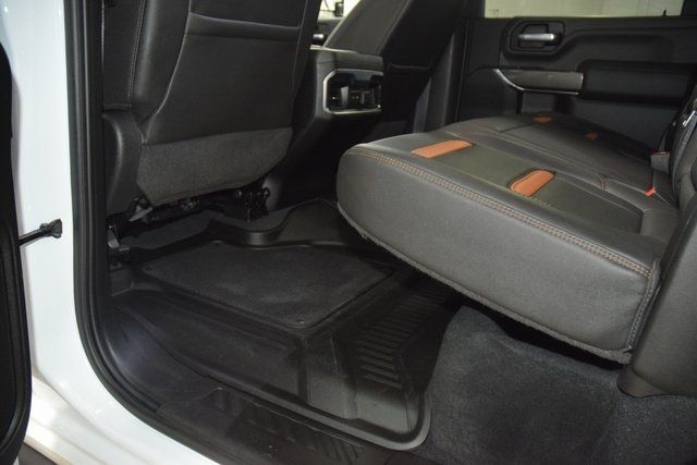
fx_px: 523
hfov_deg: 67.4
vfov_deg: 48.0
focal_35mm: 27
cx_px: 348
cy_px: 232
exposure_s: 1/50
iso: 2000
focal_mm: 18
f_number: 3.5
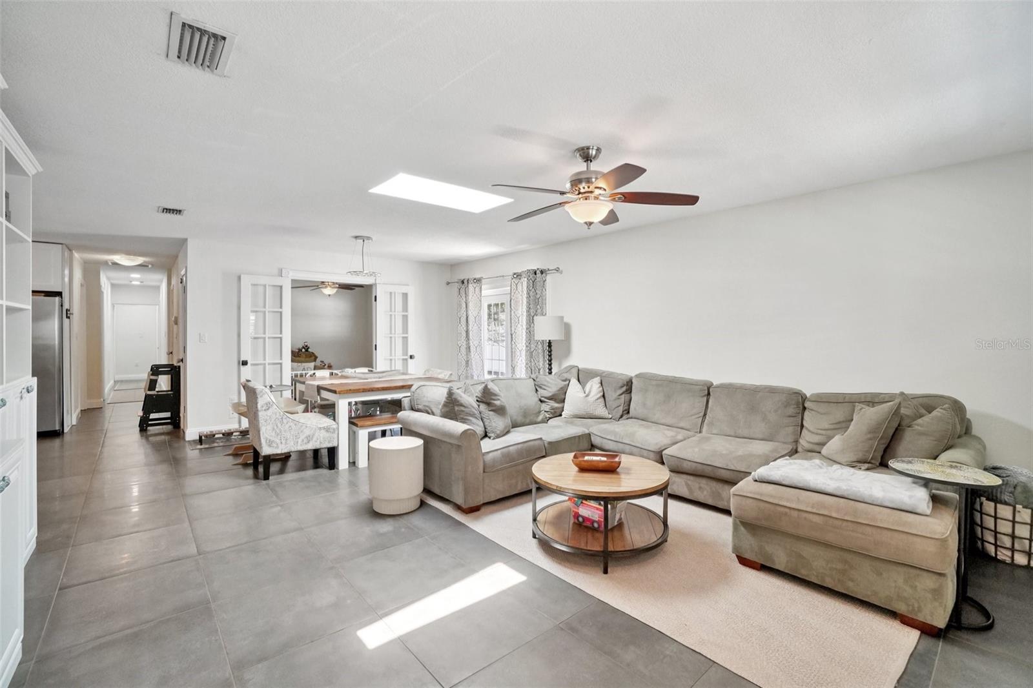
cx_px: 516
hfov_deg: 100.4
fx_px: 430
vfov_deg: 77.3
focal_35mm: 15
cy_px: 344
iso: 400
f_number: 8
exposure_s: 1/30
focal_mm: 10
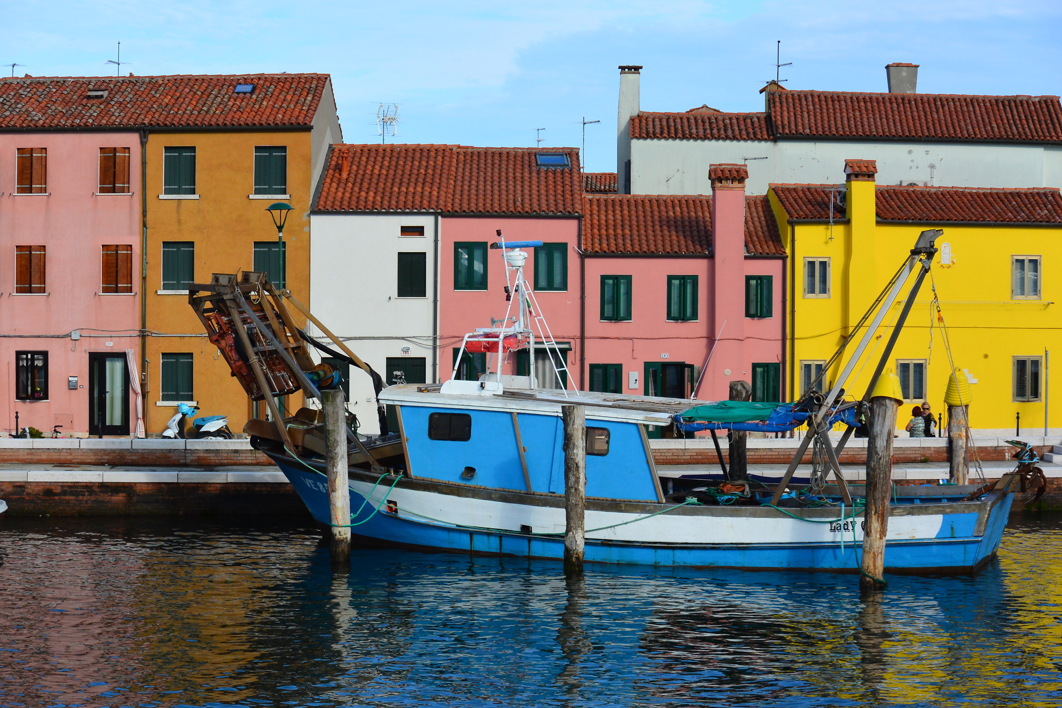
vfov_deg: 16.9
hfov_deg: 25.1
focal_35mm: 81
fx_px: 2389
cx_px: 531
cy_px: 354
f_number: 7.1
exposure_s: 1/500
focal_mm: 30
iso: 160
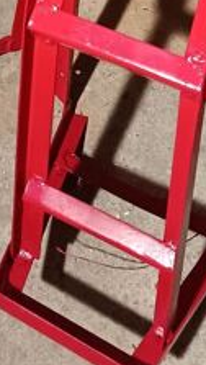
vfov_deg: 23.6
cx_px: 88
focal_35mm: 75
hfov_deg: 16.1
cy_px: -154
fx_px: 726
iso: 5682
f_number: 1.75
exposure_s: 1/16.7
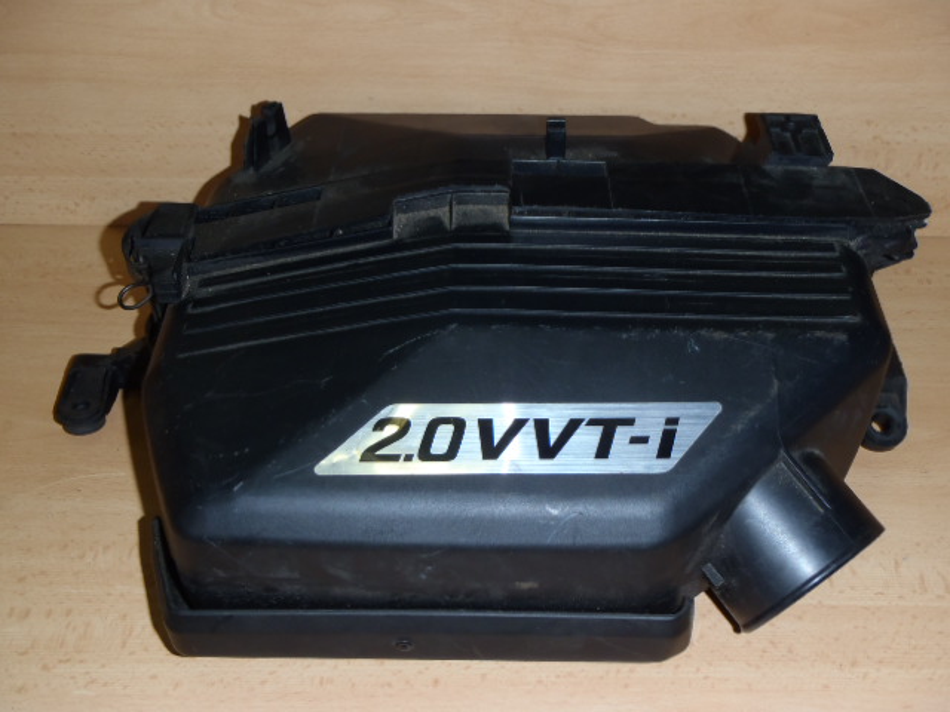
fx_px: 1043
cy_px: 356
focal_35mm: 38
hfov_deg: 49.0
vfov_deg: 37.7
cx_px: 475
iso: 100
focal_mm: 6.83
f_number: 4.6
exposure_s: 1/40
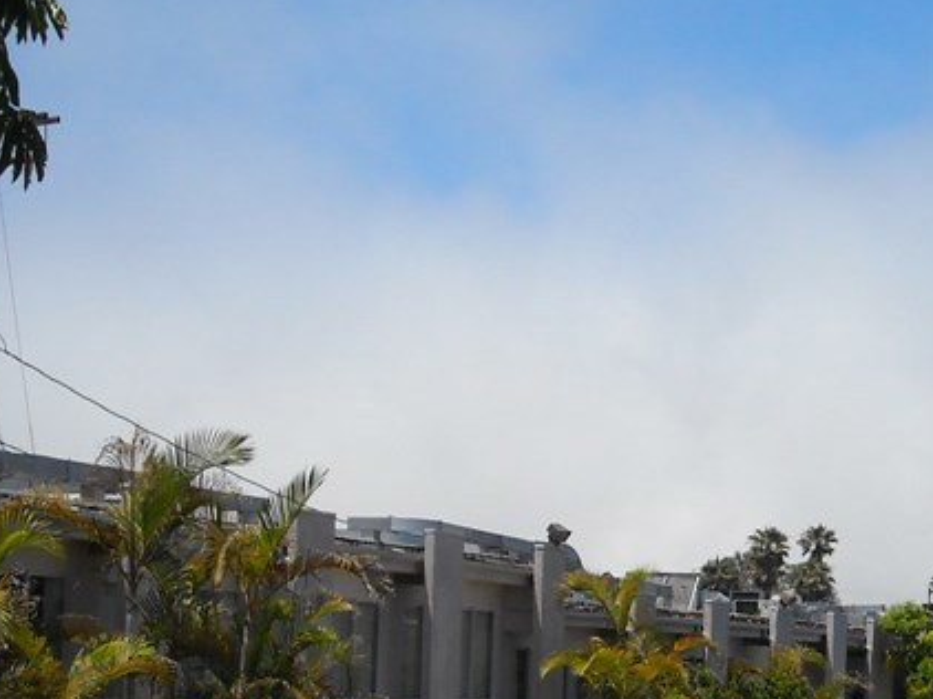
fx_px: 2290
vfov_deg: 17.2
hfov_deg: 22.8
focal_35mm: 85
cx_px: 710
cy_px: 544
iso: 64
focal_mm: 5.7
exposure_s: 1/478
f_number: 5.6
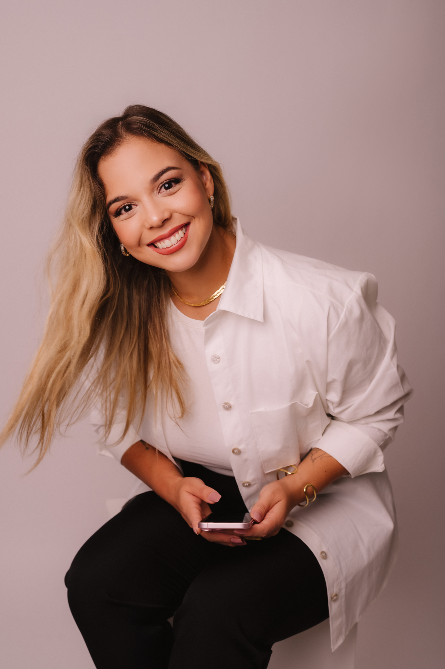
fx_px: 928
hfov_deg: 27.0
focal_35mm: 50
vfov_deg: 39.6
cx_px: 222
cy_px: 334
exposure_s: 1/160
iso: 125
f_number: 5.6
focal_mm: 50
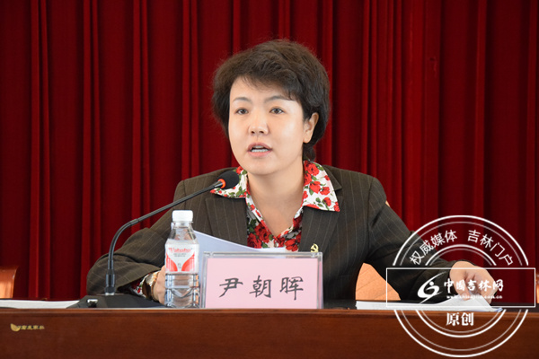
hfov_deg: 19.5
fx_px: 1572
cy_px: 180
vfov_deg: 13.0
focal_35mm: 105
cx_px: 270
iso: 3200
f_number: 5.3
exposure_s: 1/60
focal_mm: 70
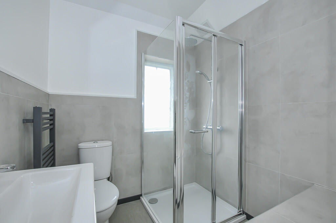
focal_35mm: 15
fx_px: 140
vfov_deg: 77.2
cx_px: 168
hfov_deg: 100.5
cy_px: 112
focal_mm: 10
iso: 400
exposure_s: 1/5
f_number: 10
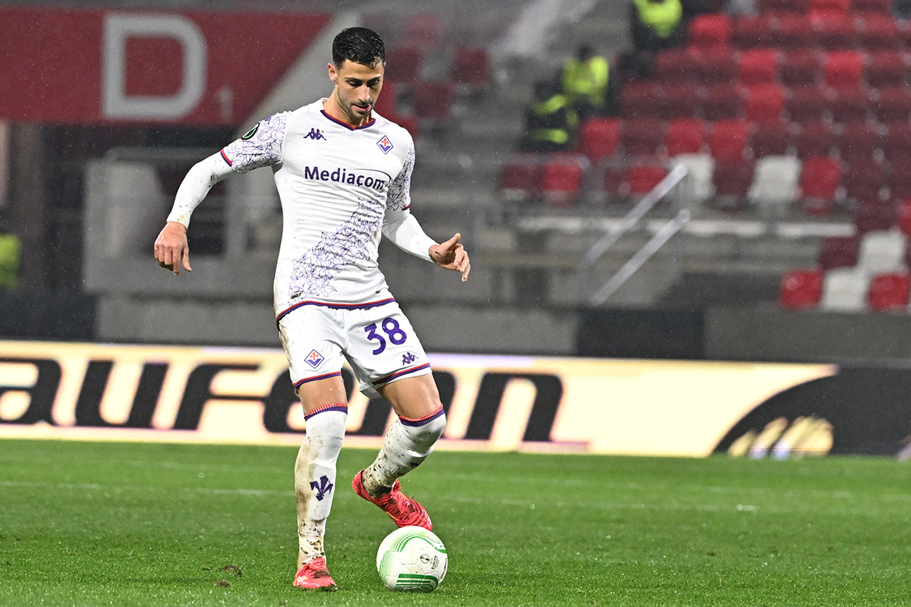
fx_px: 9109
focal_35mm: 360
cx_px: 456
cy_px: 304
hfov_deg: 5.7
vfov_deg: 3.8
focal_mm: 240
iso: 4000
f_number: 4
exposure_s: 1/1600
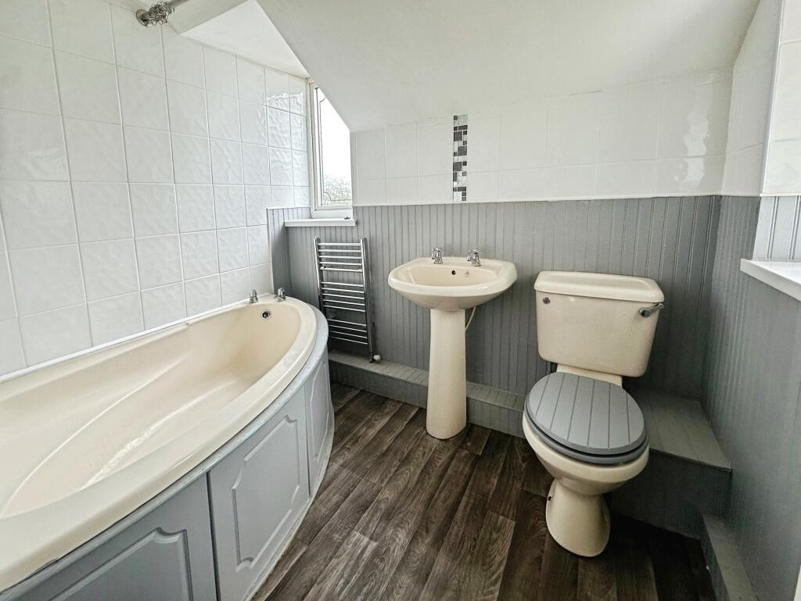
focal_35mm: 14
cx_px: 400
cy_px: 300
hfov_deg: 102.0
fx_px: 324
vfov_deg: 85.7
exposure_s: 1/99
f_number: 2.2
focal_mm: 2.22
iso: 64
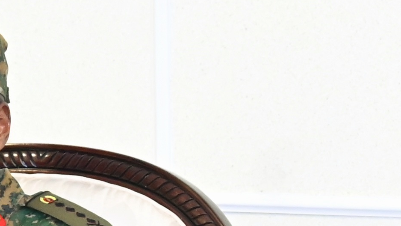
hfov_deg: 7.4
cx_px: 248
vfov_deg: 4.1
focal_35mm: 290
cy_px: 489
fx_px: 3084
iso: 5600
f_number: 5.3
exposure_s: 1/80
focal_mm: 44
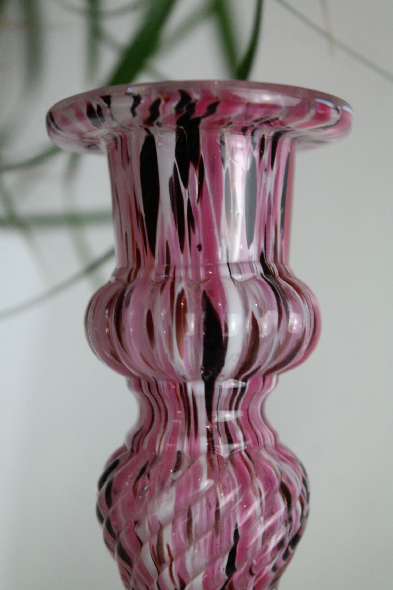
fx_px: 1261
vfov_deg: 26.3
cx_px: 196
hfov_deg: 17.7
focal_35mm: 77
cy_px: 295
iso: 400
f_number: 5.6
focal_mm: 50
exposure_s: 1/80
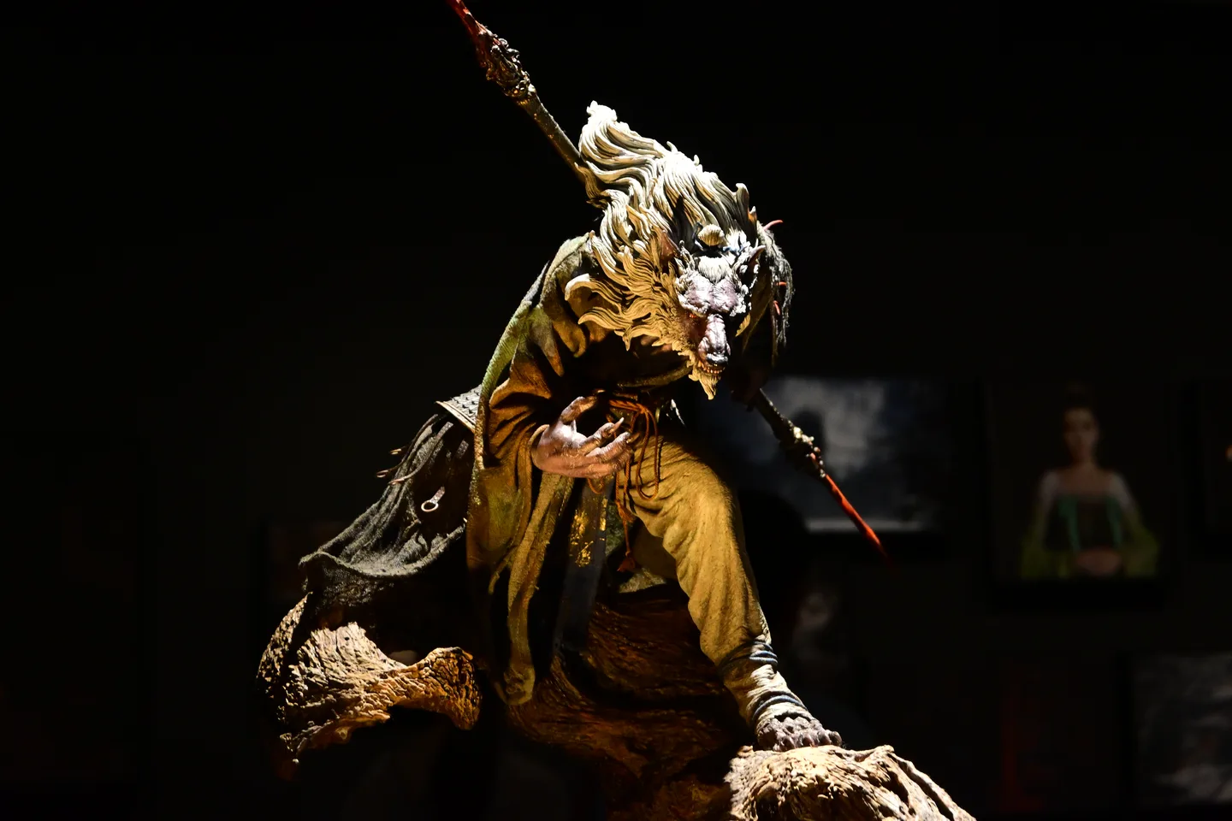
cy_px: 410
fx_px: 2566
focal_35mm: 75
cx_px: 616
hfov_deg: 27.0
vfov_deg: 18.2
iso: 2200
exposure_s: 1/80
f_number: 6.3
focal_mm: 50
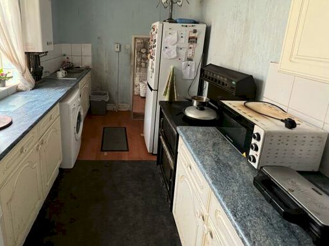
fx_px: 171
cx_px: 120
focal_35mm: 18
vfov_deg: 68.9
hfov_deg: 85.8
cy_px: 76
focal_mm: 1.57
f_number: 1.8
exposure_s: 1/60
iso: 320
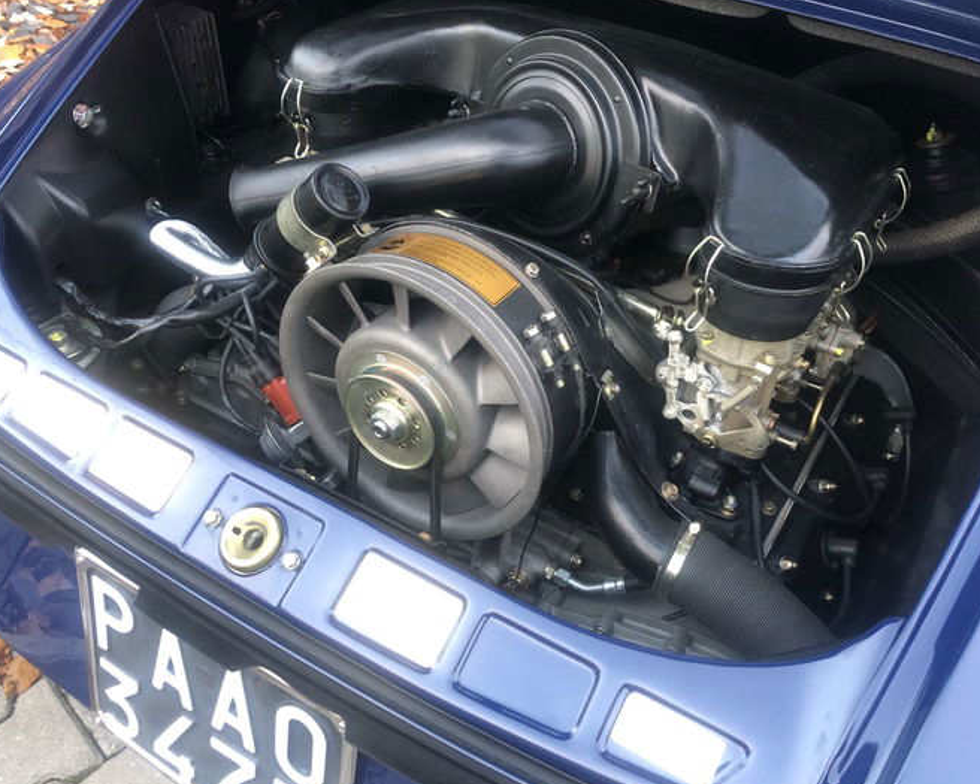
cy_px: 364
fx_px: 928
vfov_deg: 45.8
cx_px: 506
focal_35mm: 32
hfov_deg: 55.6
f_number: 1.8
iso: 80
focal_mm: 3.99
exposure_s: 1/15
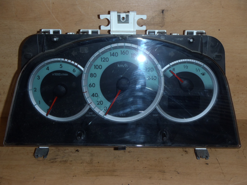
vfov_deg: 37.7
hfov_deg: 49.0
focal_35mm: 38
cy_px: 92
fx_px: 271
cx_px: 124
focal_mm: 6.83
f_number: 4.6
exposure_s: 1/40
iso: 100
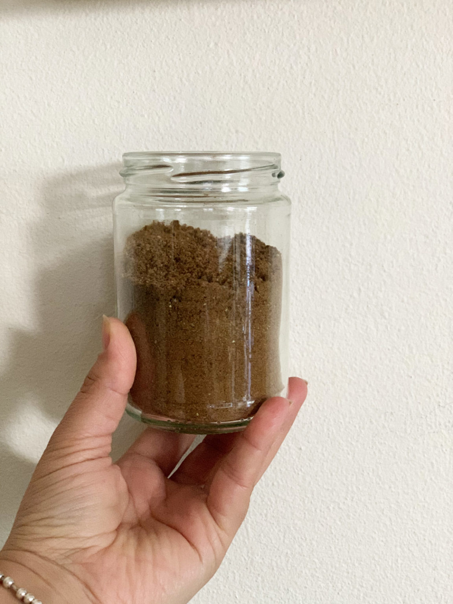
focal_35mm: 52
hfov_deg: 28.0
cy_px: 302
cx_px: 226
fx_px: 907
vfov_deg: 36.8
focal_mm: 6
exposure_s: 1/43
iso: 400
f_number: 2.4
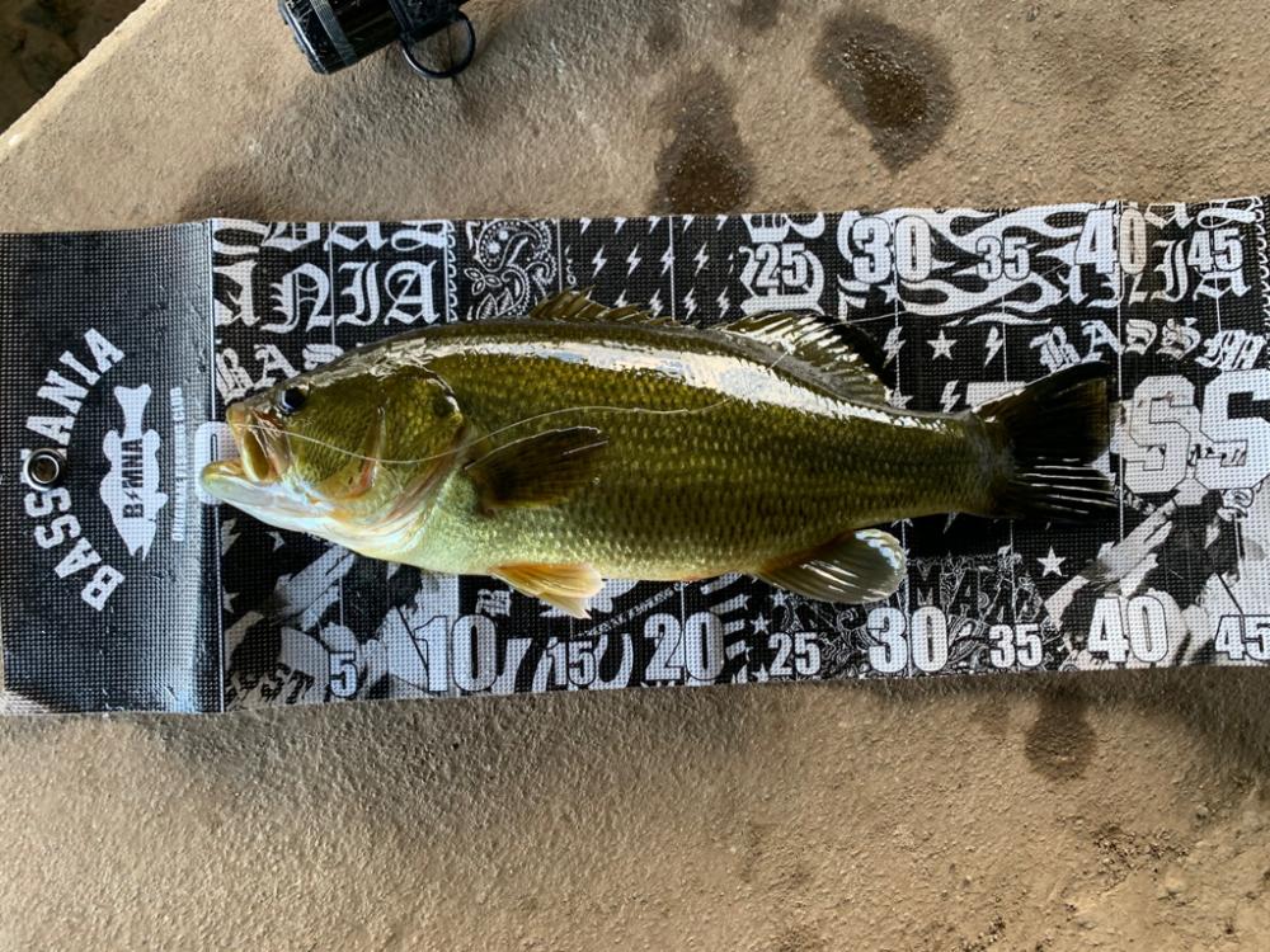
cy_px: 476
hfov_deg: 67.3
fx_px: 954
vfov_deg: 53.1
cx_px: 635
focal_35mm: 26
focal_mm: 4.25
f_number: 1.8
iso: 100
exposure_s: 1/79
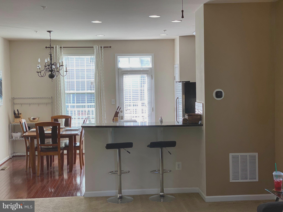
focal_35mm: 52
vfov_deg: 28.0
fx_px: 425
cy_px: 106
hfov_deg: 36.8
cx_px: 142
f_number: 2
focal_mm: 6
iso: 50
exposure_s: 1/120
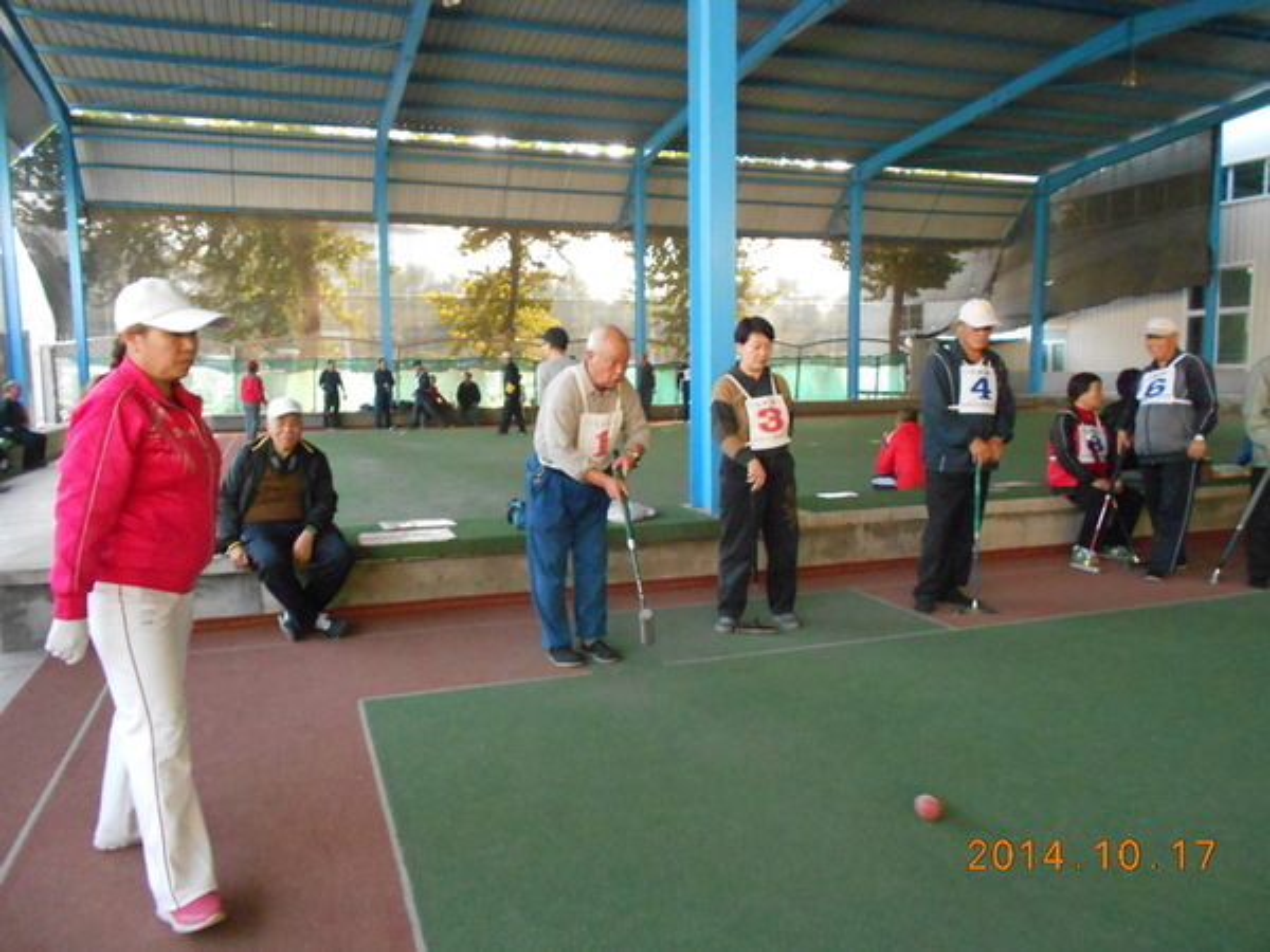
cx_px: 635
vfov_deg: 53.1
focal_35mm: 26
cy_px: 476
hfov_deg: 67.3
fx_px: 954
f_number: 3.2
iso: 800
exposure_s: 1/160
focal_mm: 4.6
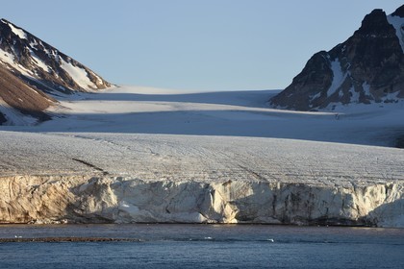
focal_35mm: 200
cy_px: 134
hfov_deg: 10.3
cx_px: 202
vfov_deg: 6.9
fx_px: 2244
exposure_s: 1/320
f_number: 10
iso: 200
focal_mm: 200
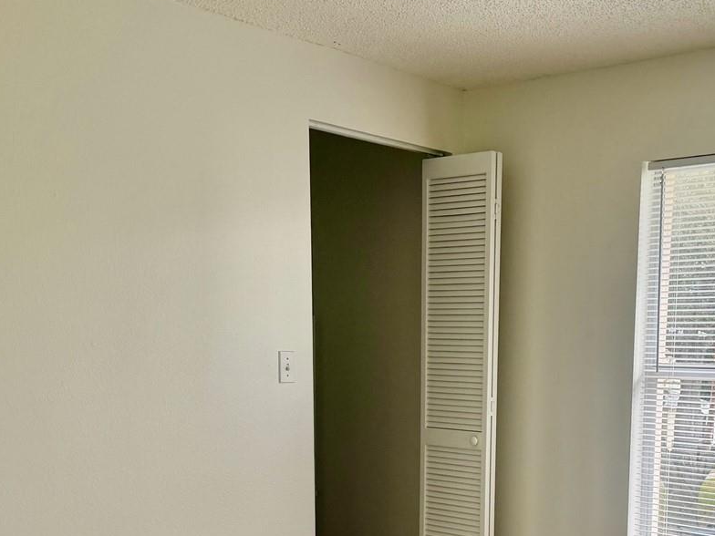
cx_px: 502
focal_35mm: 49
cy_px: 474
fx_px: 1012
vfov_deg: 28.6
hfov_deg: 38.3
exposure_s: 1/342
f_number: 1.78
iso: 100
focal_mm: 6.76
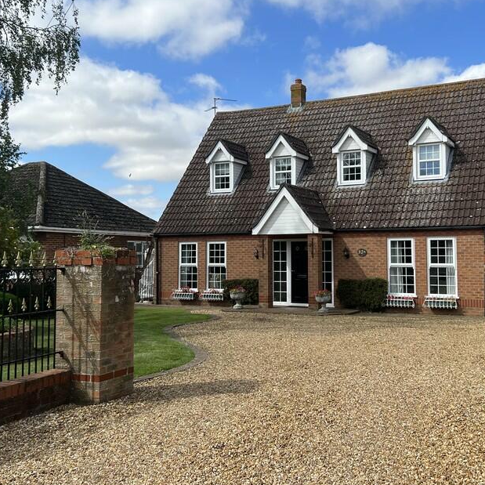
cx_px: 291
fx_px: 602
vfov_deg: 43.8
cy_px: 216
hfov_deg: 43.6
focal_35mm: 38
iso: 50
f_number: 1.5
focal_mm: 5.7
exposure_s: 1/3831
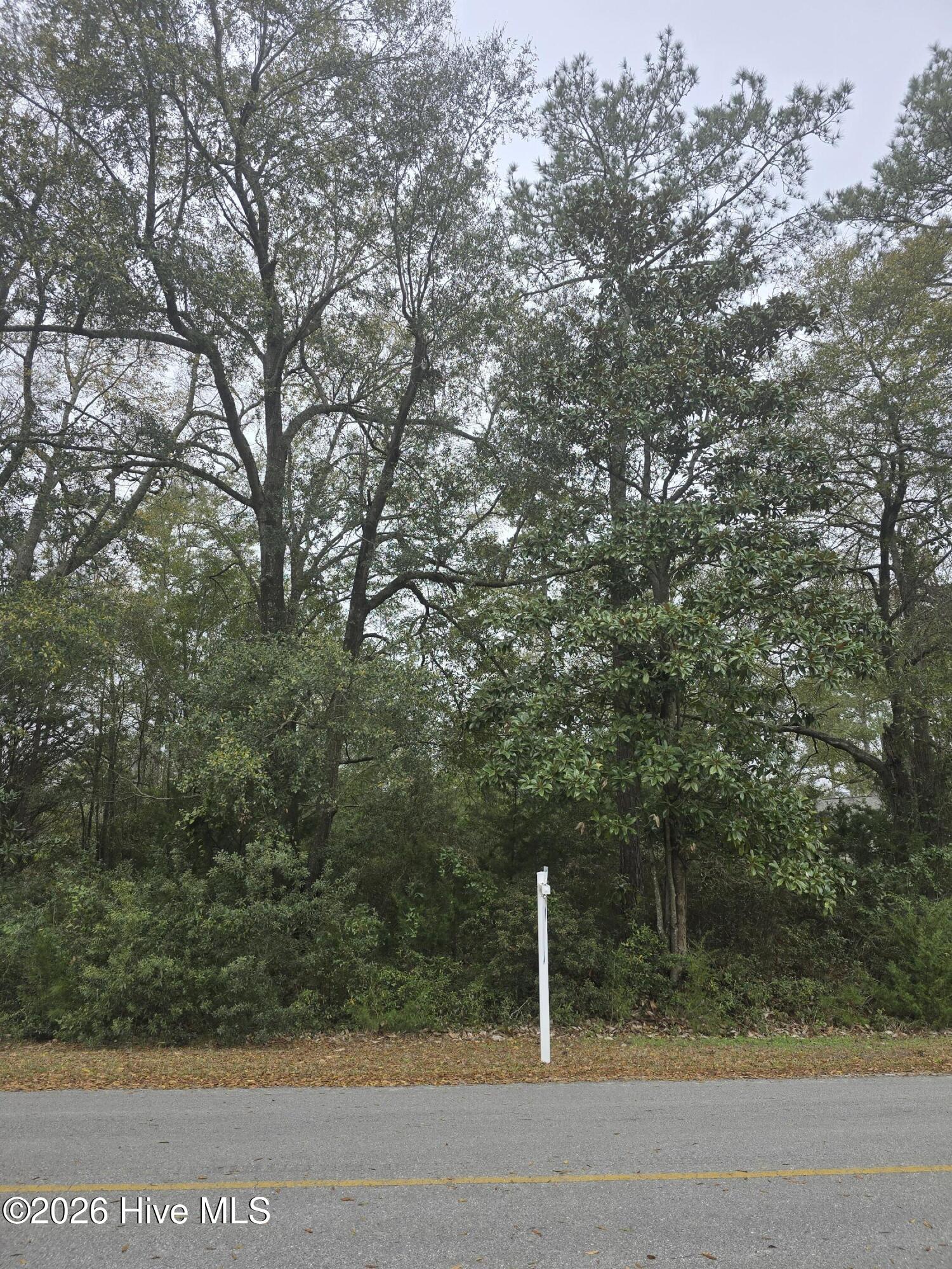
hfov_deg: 58.9
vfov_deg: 73.9
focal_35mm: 23
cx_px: 476
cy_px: 634
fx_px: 843
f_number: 1.7
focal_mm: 6.3
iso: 12
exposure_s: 1/197
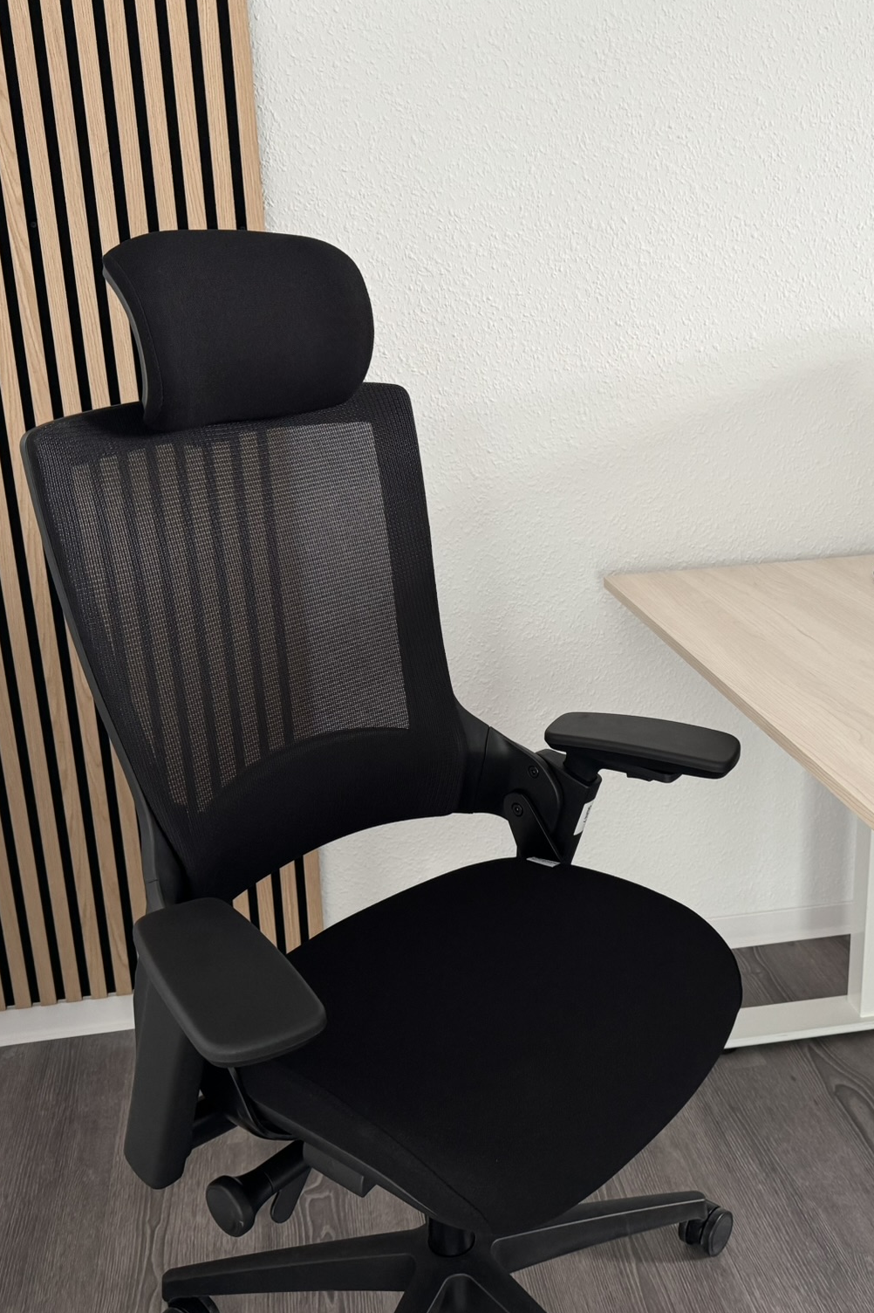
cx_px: 509
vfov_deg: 55.8
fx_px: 1239
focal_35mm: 34
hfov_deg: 38.8
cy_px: 661
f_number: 1.78
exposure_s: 1/60
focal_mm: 6.76
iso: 320
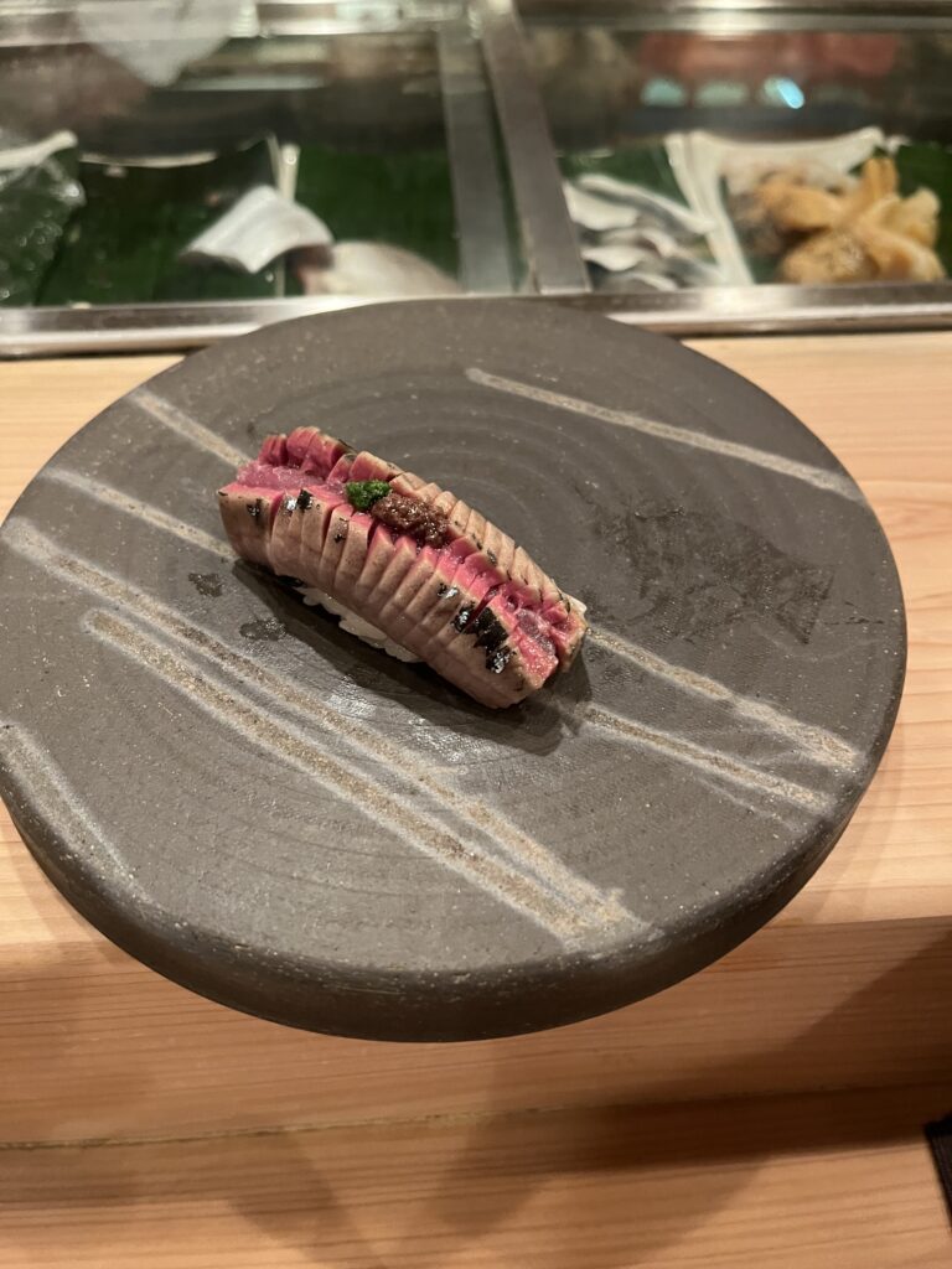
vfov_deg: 67.3
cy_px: 634
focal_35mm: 26
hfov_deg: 53.1
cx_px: 476
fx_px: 953
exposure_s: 1/33
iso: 400
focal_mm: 5.1
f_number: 1.6
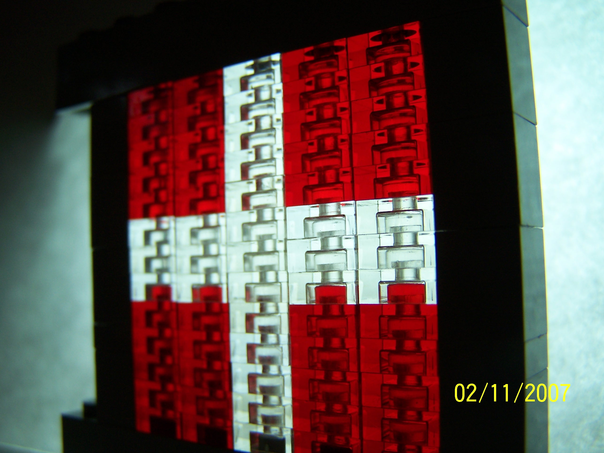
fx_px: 663
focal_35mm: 38
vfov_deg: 37.7
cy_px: 226
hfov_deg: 49.0
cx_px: 302
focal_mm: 6.3
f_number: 2.8
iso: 80
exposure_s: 1/350
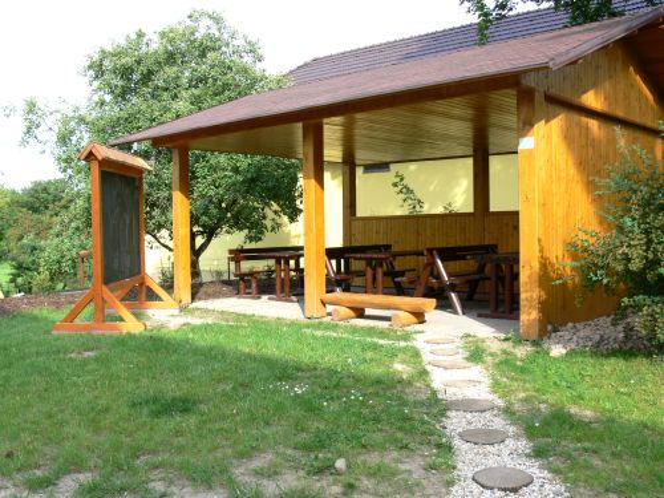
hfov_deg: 52.6
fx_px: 671
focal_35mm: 35
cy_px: 249
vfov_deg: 40.7
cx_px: 332
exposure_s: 1/100
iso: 80
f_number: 5
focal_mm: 7.4
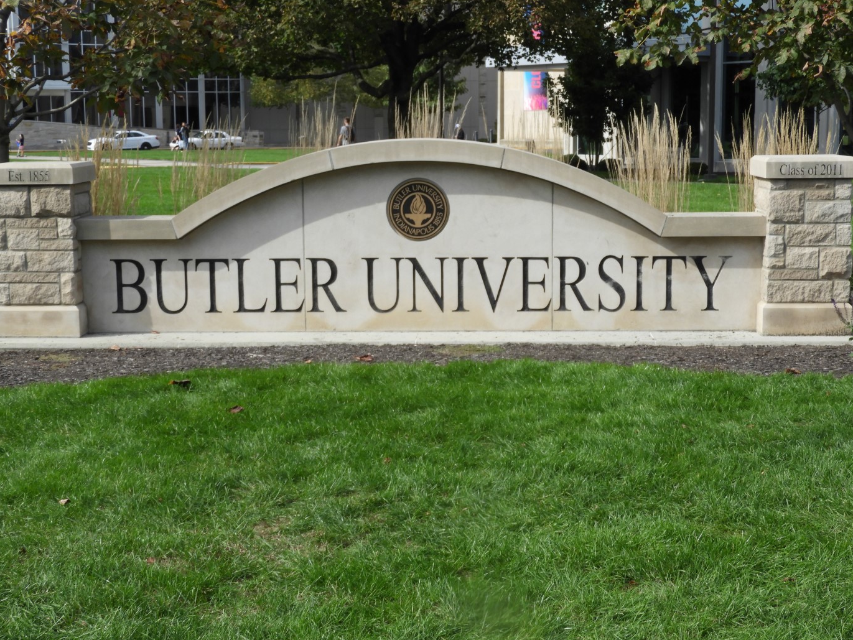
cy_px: 326
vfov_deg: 23.3
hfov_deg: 30.7
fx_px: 1553
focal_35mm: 63
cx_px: 416
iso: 100
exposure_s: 1/500
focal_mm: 10.7
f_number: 4.2
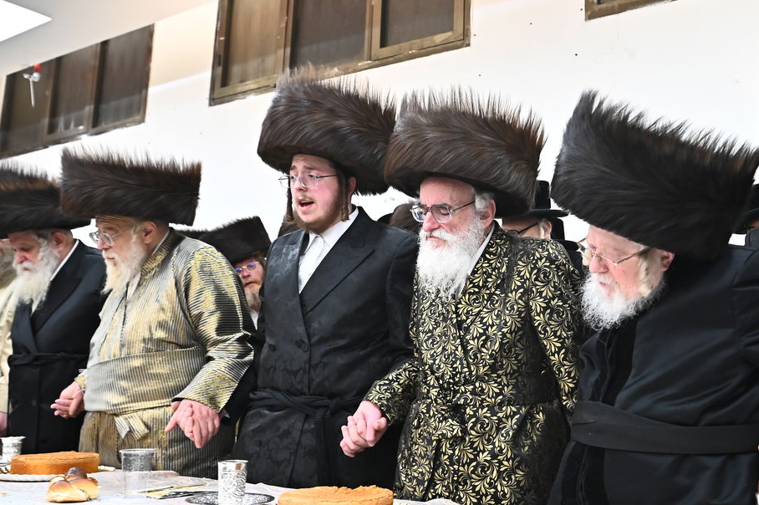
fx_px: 779
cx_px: 543
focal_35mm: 37
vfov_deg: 35.9
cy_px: 245
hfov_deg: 50.4
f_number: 4
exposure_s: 1/200
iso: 2500
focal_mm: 24
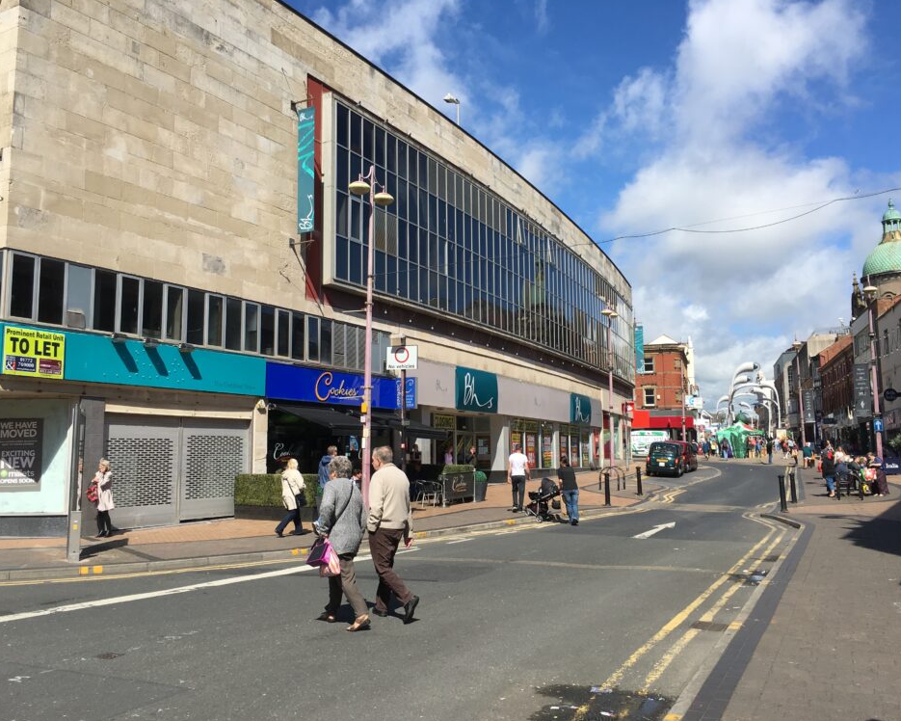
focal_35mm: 31
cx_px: 457
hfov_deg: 57.2
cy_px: 362
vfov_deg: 47.1
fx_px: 827
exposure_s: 1/1603
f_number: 2.2
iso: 25
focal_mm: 4.15
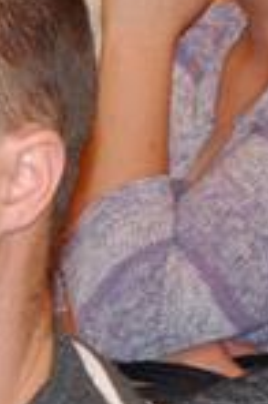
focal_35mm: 449
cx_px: -334
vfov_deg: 4.6
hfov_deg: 3.0
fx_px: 5037
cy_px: 56
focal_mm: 52
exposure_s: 1/60
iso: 2000
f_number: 5
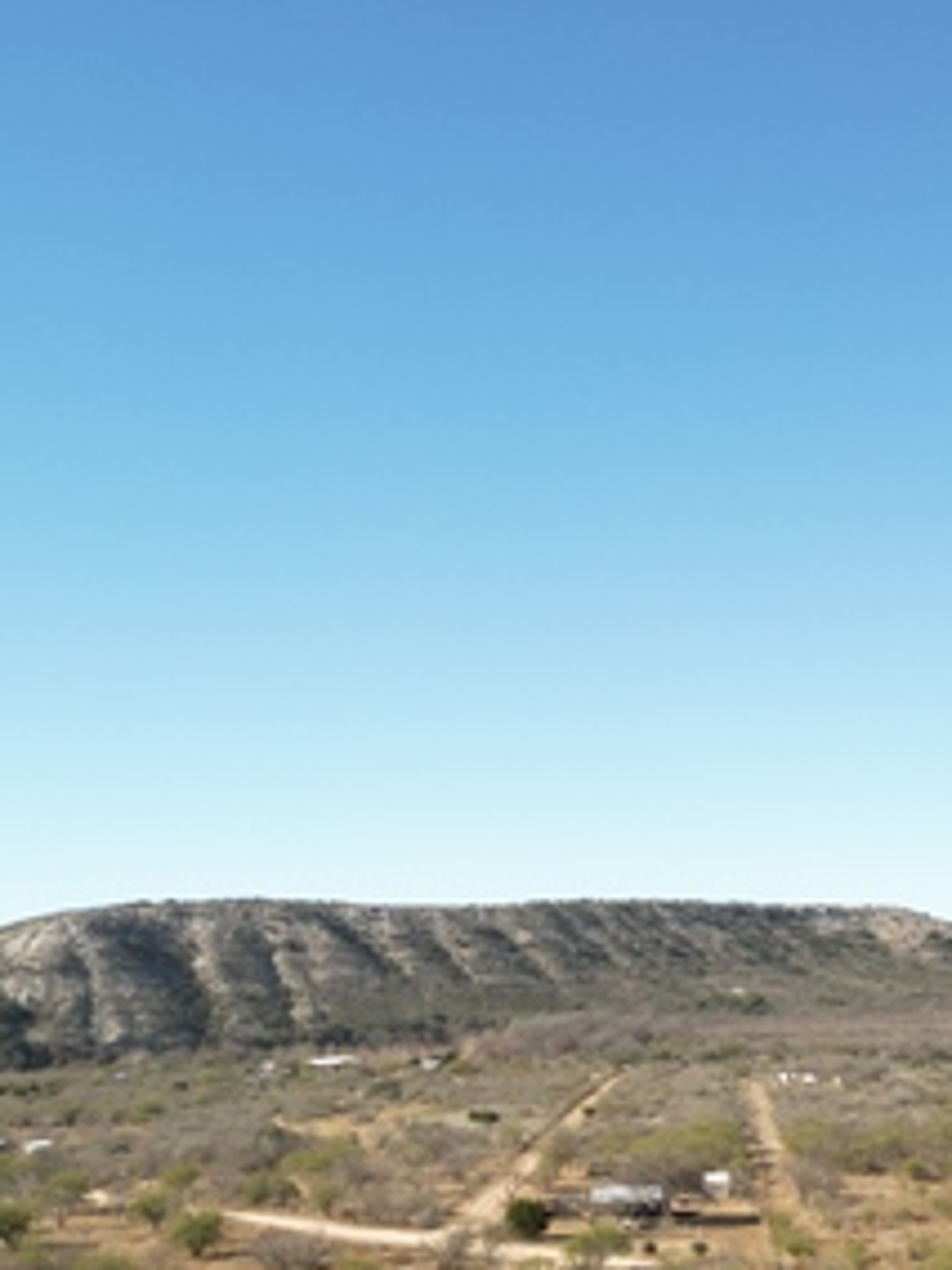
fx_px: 1980
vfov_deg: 35.1
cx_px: 635
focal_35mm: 54
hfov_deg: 26.9
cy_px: 876
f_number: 1.7
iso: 100
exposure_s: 1/1600
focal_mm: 6.72
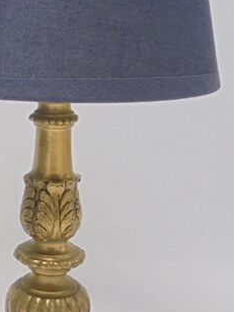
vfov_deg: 25.6
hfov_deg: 17.7
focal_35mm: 76
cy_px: 125
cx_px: -98
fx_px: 685
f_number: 3.5
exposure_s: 1/50
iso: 100
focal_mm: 4.6
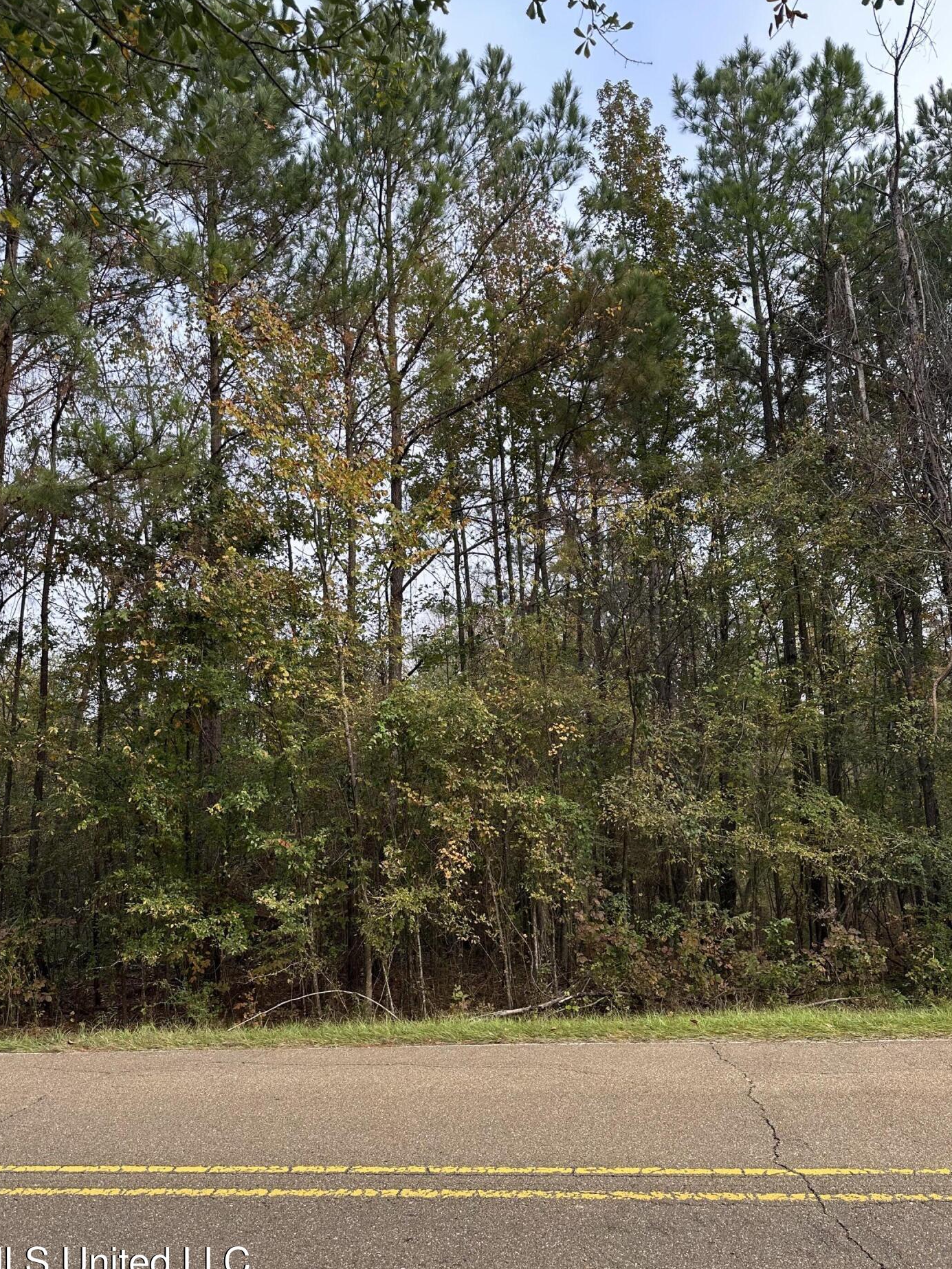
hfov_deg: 53.1
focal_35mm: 26
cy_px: 637
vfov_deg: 67.3
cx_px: 483
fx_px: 953
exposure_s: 1/638
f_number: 1.78
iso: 80
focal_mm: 6.86
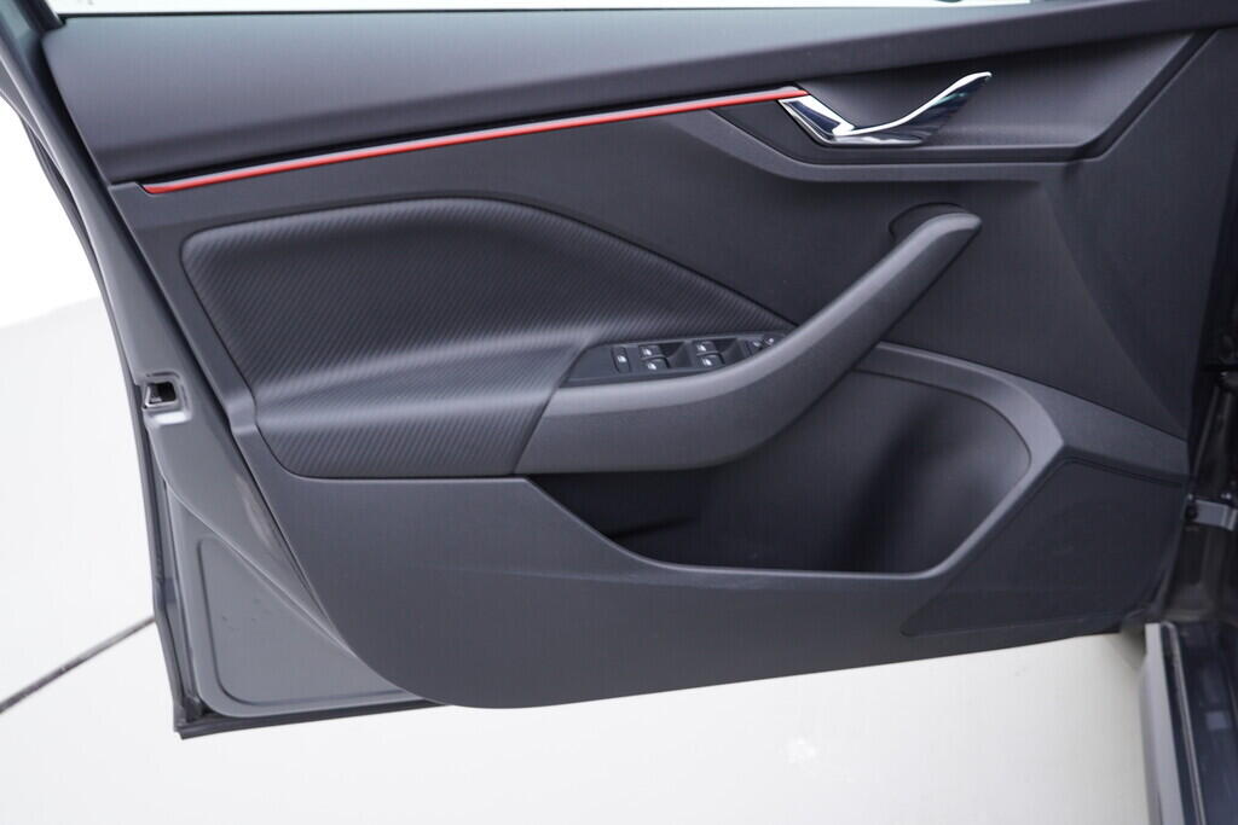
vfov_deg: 36.9
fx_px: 1238
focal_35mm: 36
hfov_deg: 53.1
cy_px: 412
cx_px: 619
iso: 160
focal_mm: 24
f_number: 2.8
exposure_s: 1/40
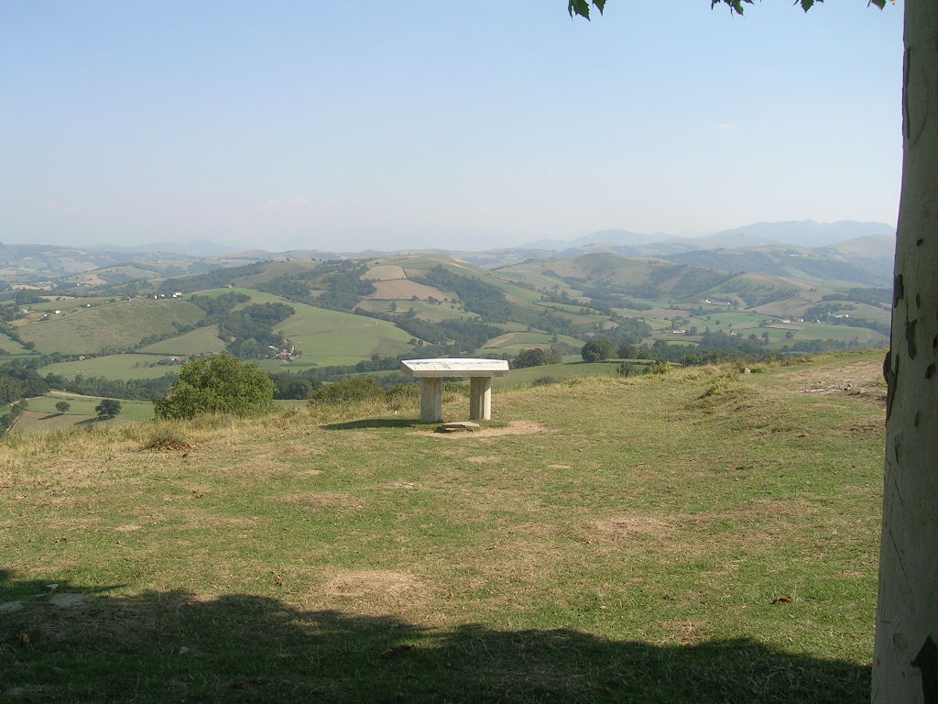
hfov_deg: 52.6
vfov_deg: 40.7
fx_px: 948
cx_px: 469
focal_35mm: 35
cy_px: 352
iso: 50
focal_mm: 5.4
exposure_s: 1/345
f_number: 4.8
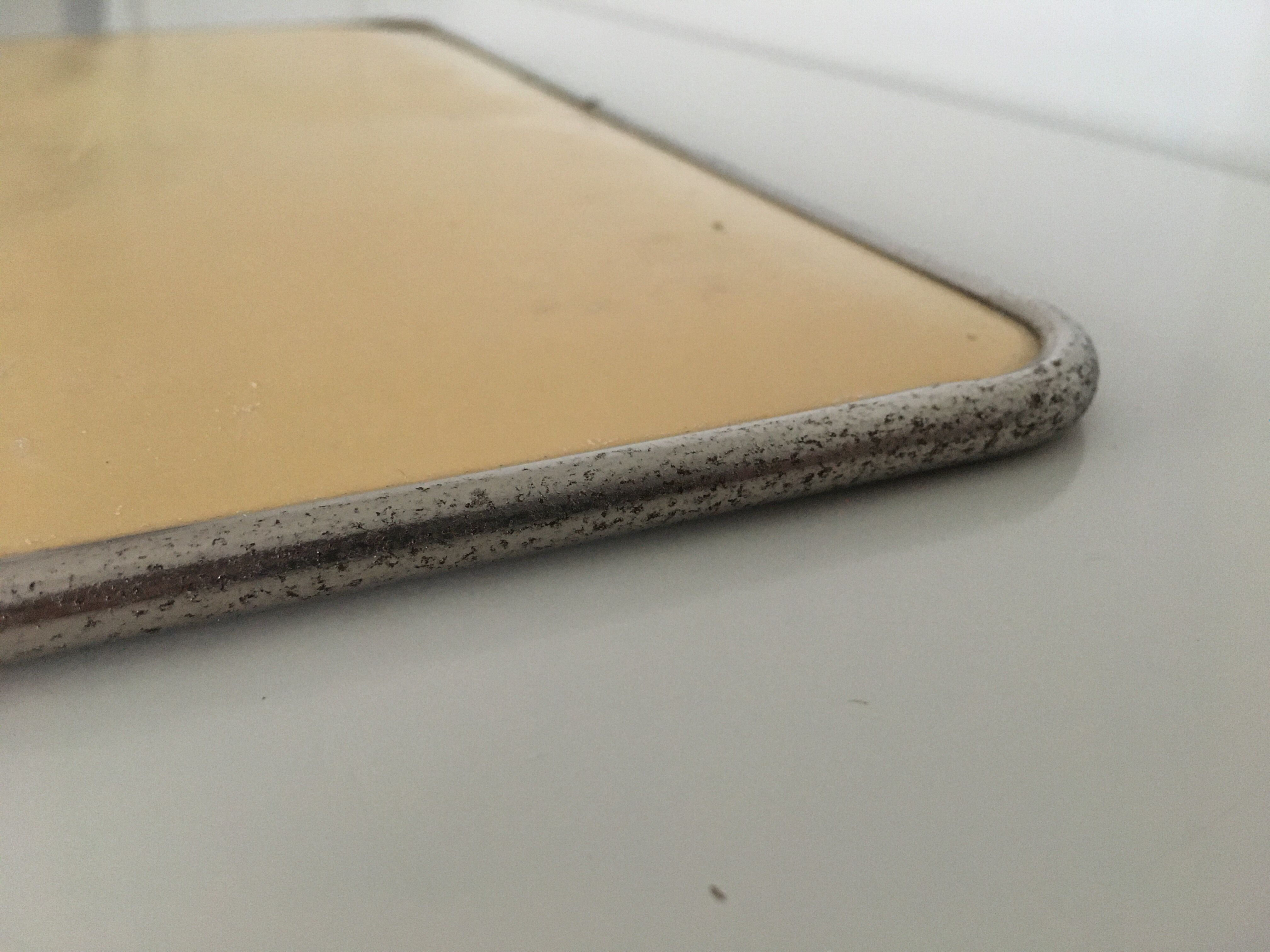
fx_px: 1064
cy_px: 476
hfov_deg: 61.7
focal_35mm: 29
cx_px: 635
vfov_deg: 48.2
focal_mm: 4.15
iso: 250
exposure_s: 1/17
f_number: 2.2
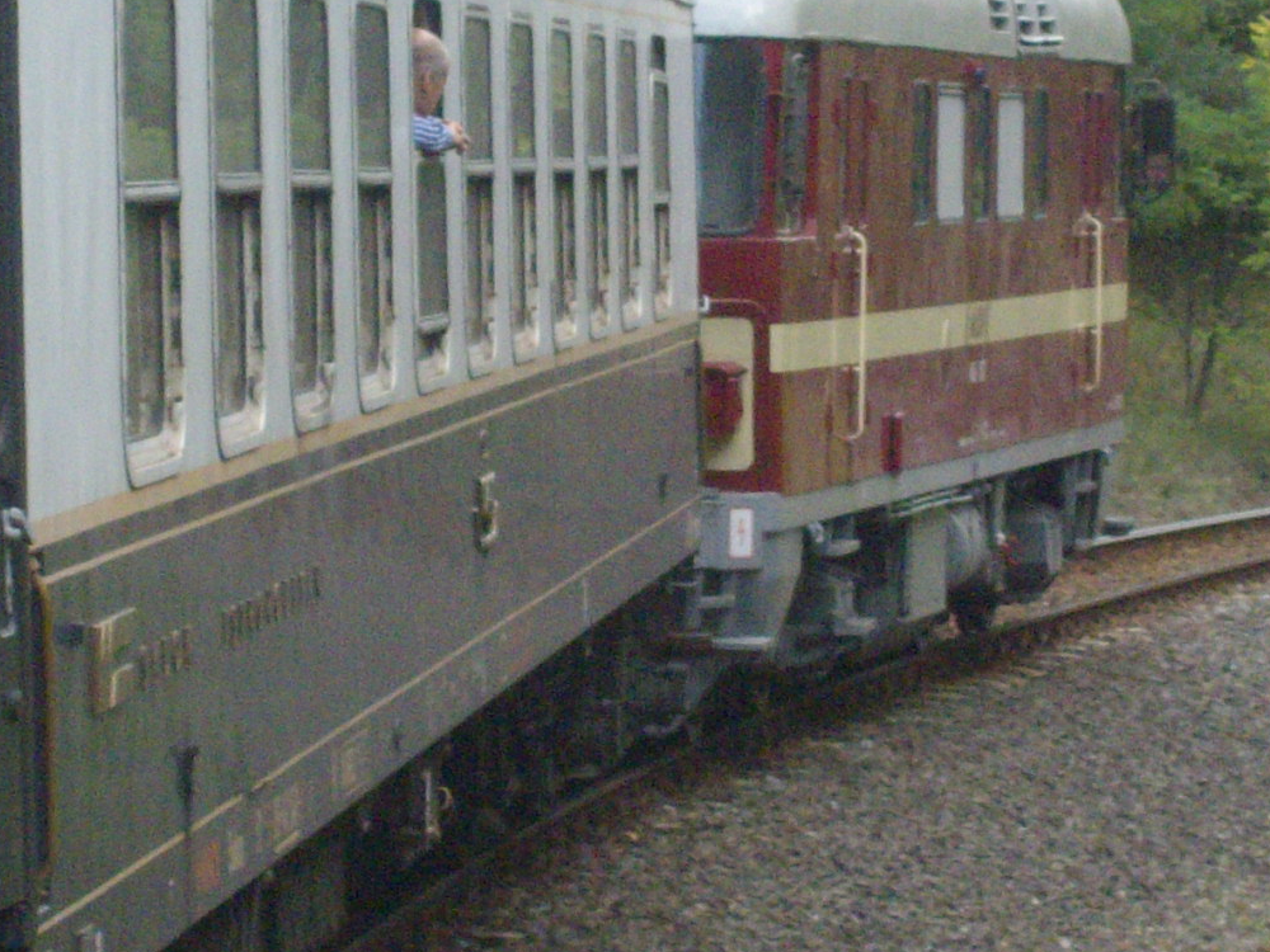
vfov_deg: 5.3
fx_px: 10273
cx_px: 838
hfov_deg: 7.1
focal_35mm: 280
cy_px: 293
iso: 320
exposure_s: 1/250
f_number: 4.8
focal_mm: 18
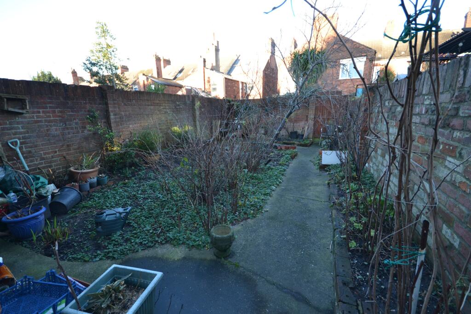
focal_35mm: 15
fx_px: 196
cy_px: 157
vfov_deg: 77.3
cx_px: 236
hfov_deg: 100.4
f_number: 5
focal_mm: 10
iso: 400
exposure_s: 1/100
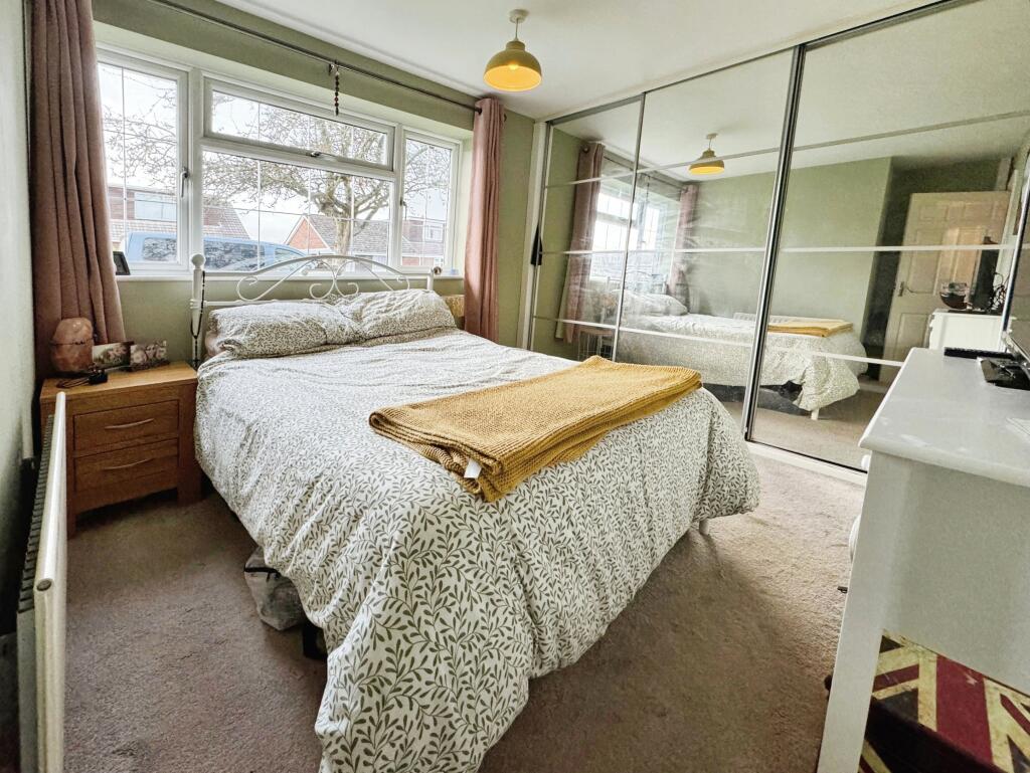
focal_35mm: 14
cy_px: 386
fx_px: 417
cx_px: 515
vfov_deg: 85.7
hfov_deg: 102.0
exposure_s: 1/100
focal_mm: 2.22
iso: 320
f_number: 2.2
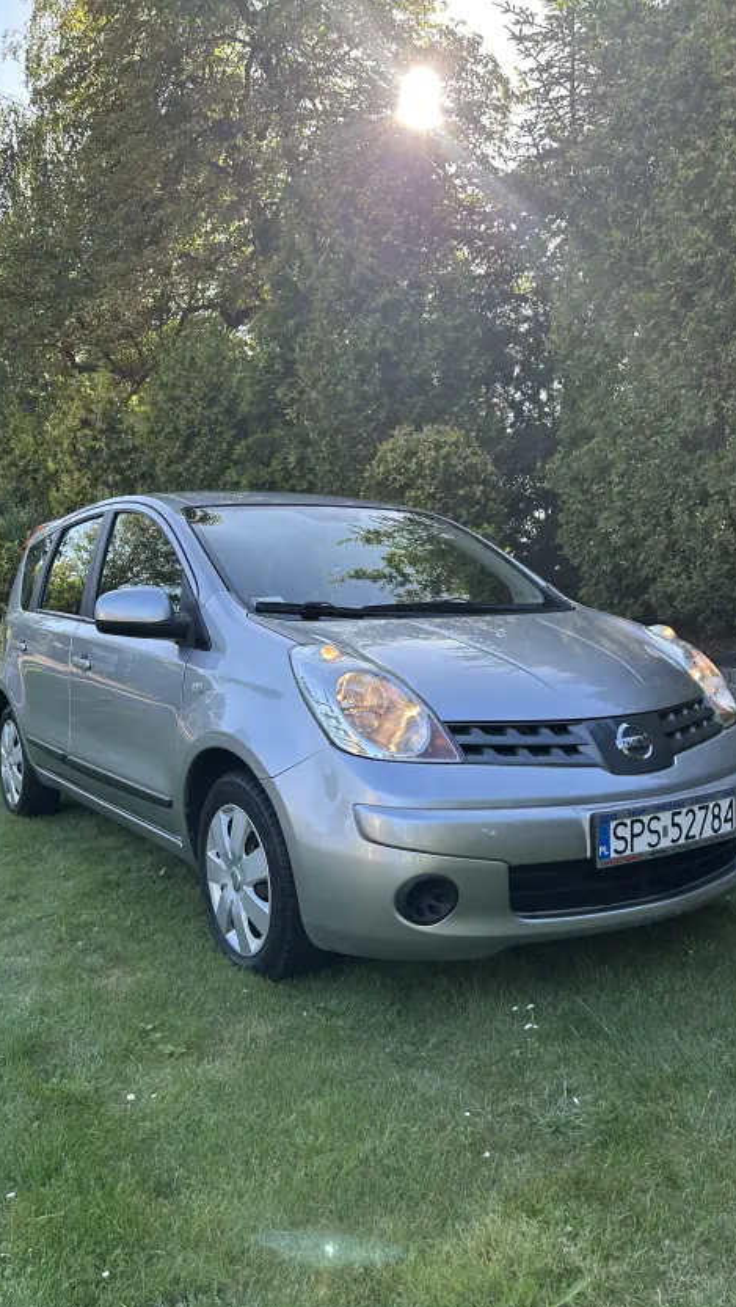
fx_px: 1005
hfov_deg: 40.2
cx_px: 369
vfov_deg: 66.0
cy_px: 668
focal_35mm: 29
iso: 50
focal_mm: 5.7
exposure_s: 1/575
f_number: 1.5
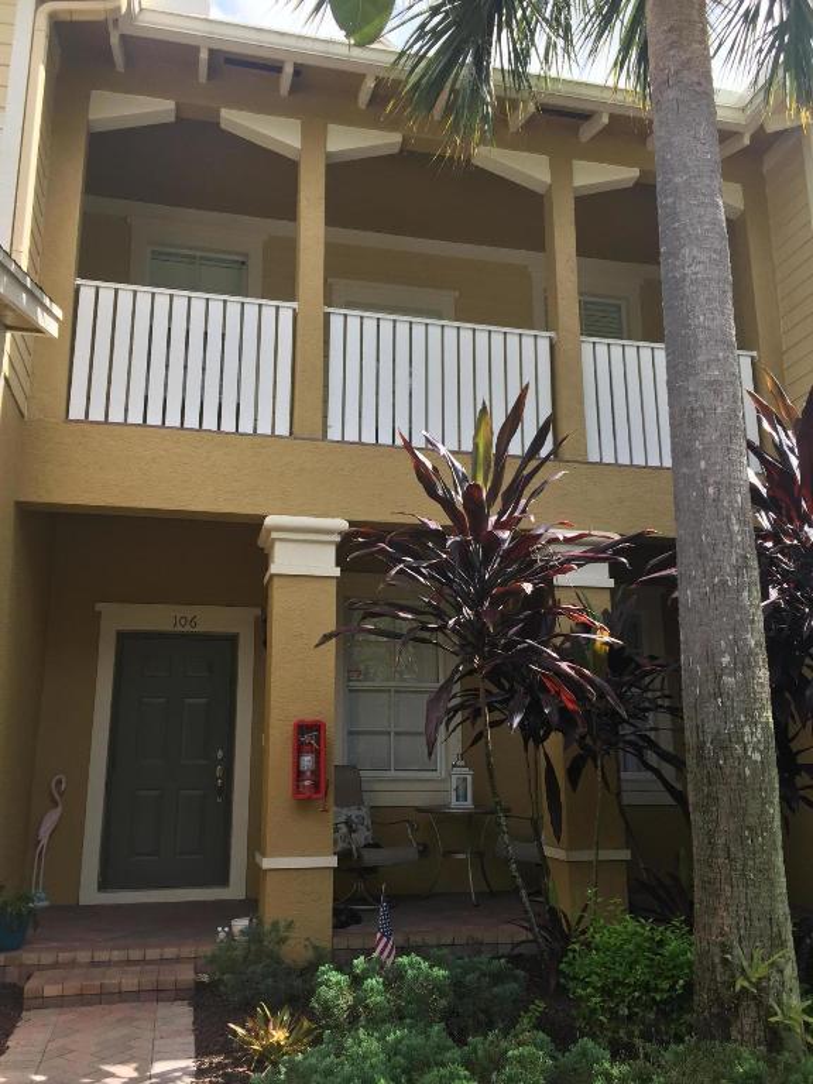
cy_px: 542
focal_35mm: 29
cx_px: 406
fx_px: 908
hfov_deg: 48.2
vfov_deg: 61.7
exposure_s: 1/573
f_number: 2.2
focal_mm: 4.15
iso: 32
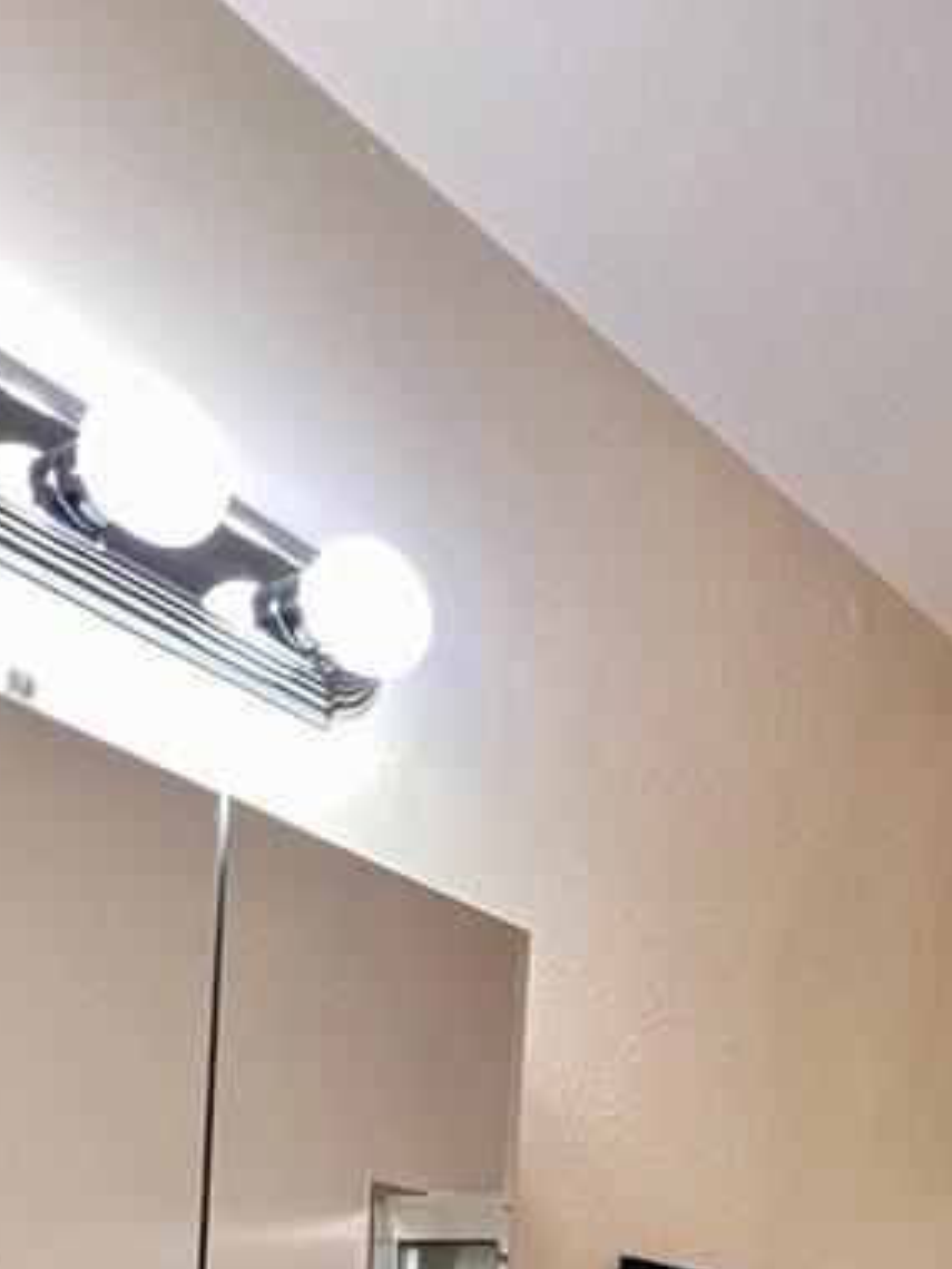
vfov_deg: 33.0
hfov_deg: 30.9
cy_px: 1676
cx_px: 1076
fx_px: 1503
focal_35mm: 41
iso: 200
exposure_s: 1/60
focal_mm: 1.57
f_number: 1.8
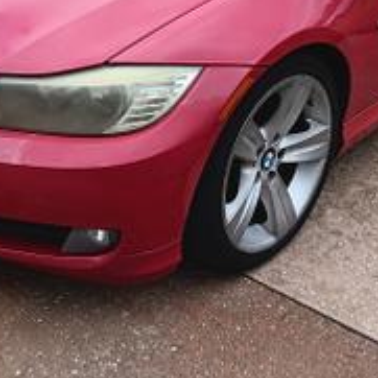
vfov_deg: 26.1
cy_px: 50
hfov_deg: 26.9
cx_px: 161
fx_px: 791
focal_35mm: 64
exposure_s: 1/62.5
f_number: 1.8
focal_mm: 3.98
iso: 20
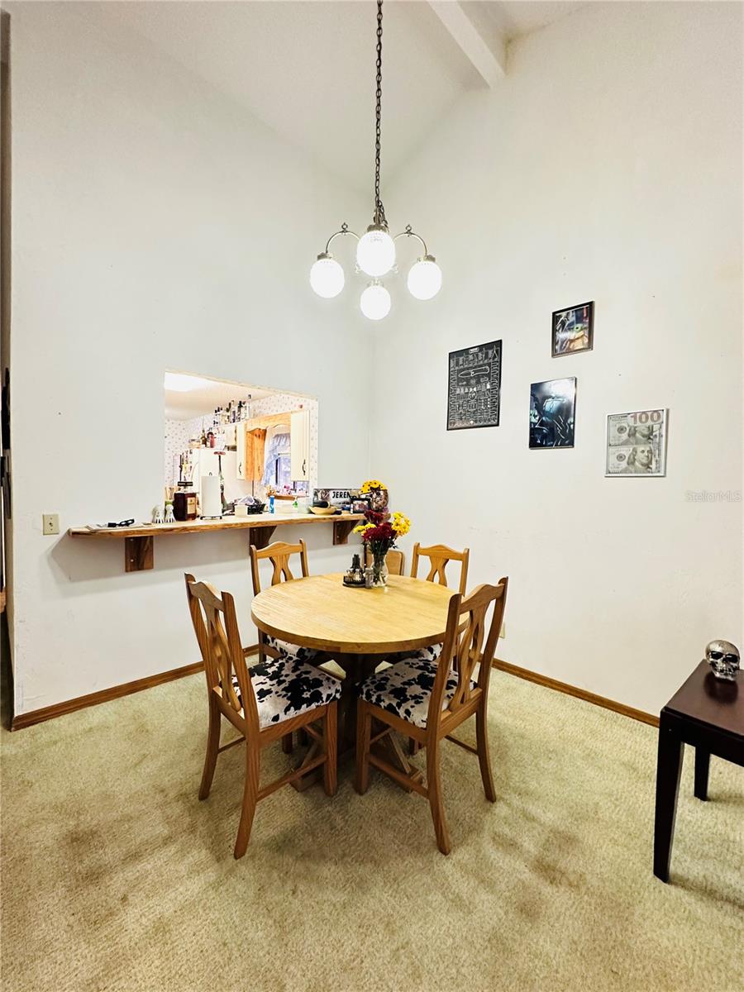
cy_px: 496
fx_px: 401
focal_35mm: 14
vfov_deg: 102.1
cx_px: 372
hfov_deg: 85.7
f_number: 2.2
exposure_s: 1/60
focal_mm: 2.22
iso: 640
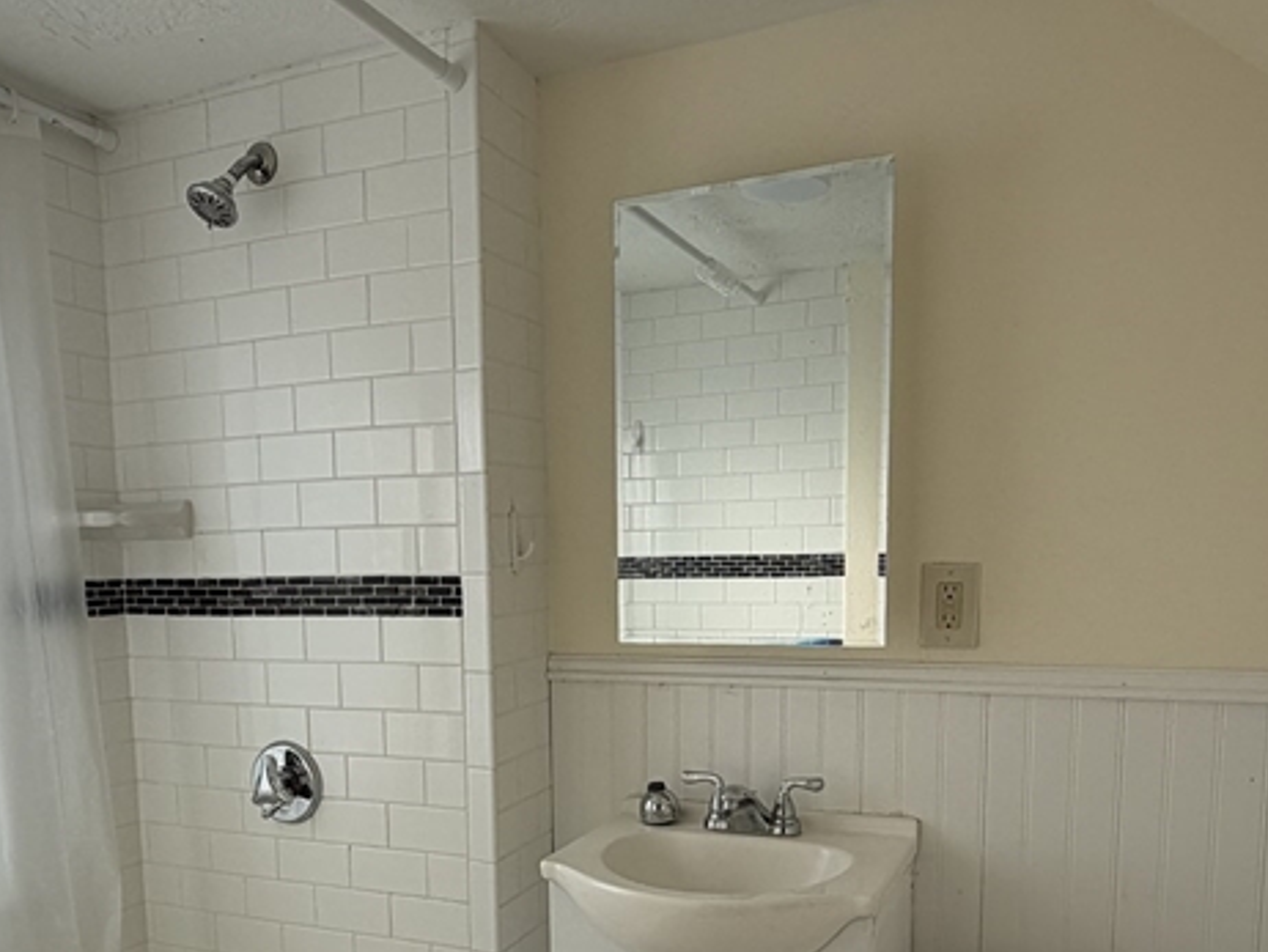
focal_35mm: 31
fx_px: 1136
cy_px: 719
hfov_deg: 58.2
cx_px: 560
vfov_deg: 43.9
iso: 50
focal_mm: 2.22
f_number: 2.2
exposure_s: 1/502
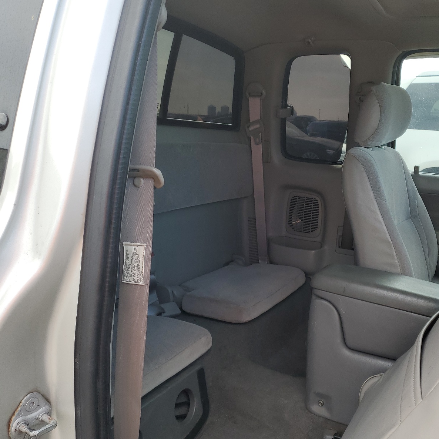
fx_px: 445
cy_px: 218
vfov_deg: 52.5
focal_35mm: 31
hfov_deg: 52.1
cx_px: 265
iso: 50
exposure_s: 1/200
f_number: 1.5
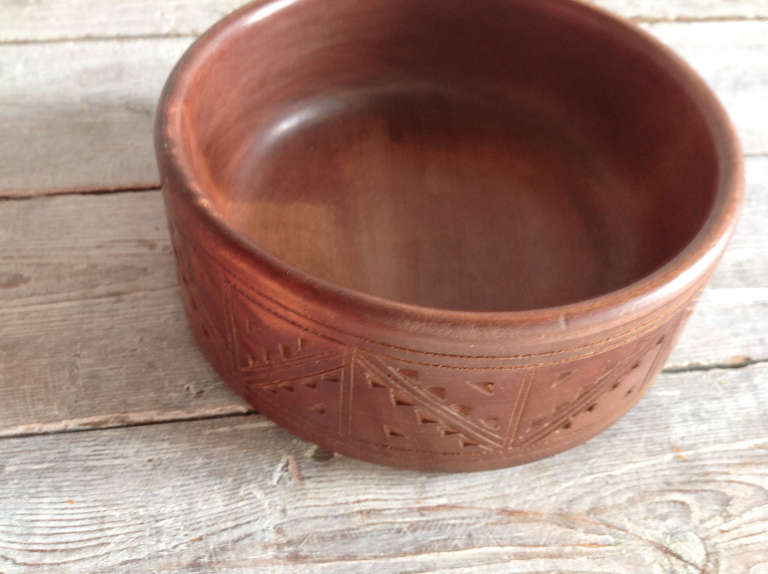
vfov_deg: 40.6
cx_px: 384
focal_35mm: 35
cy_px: 287
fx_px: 775
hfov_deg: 52.7
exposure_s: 1/15
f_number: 2.4
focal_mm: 4.28
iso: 50
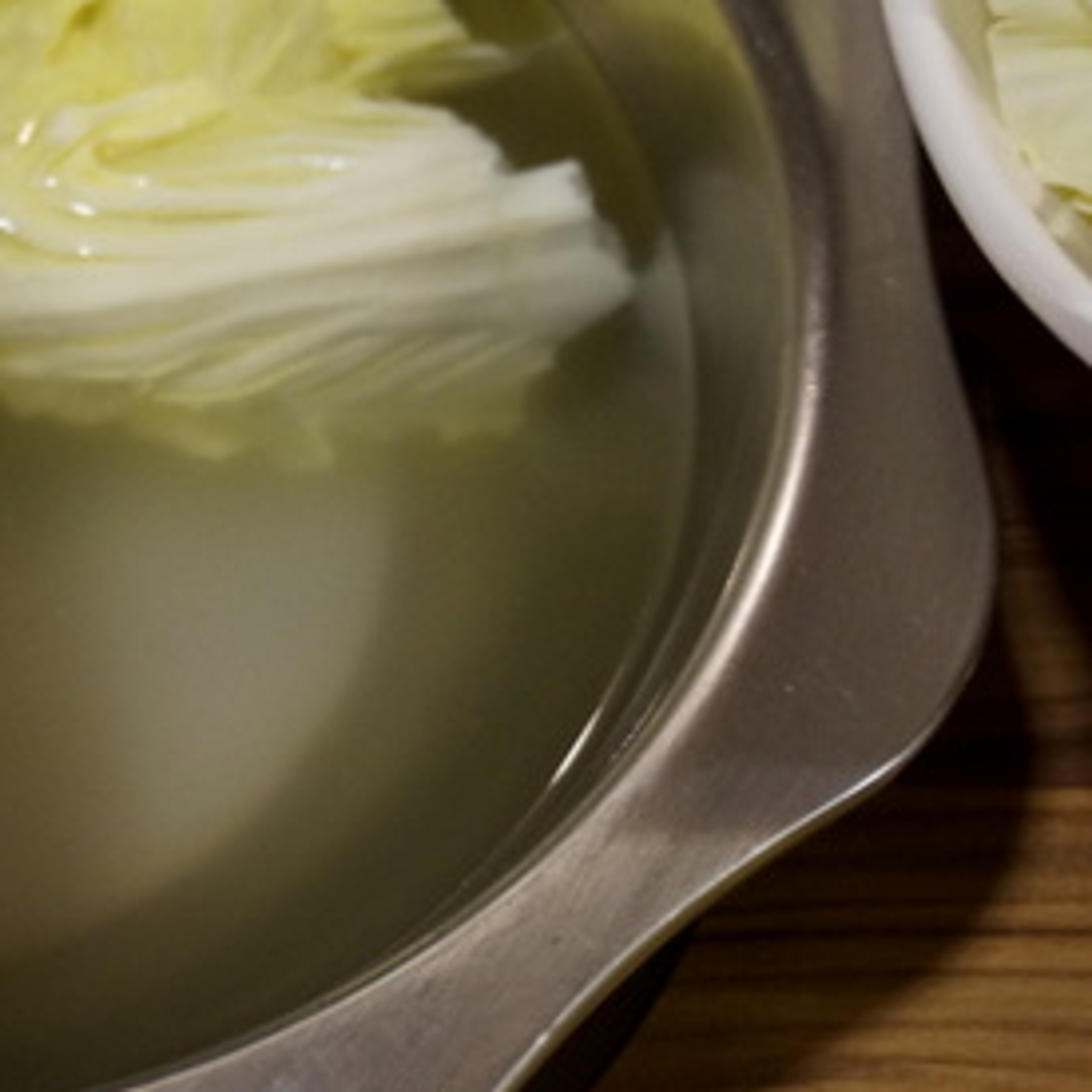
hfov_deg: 19.9
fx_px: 2962
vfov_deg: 20.8
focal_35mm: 83
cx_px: -147
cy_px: 359
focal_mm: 28
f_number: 4.5
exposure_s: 1/60
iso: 1000
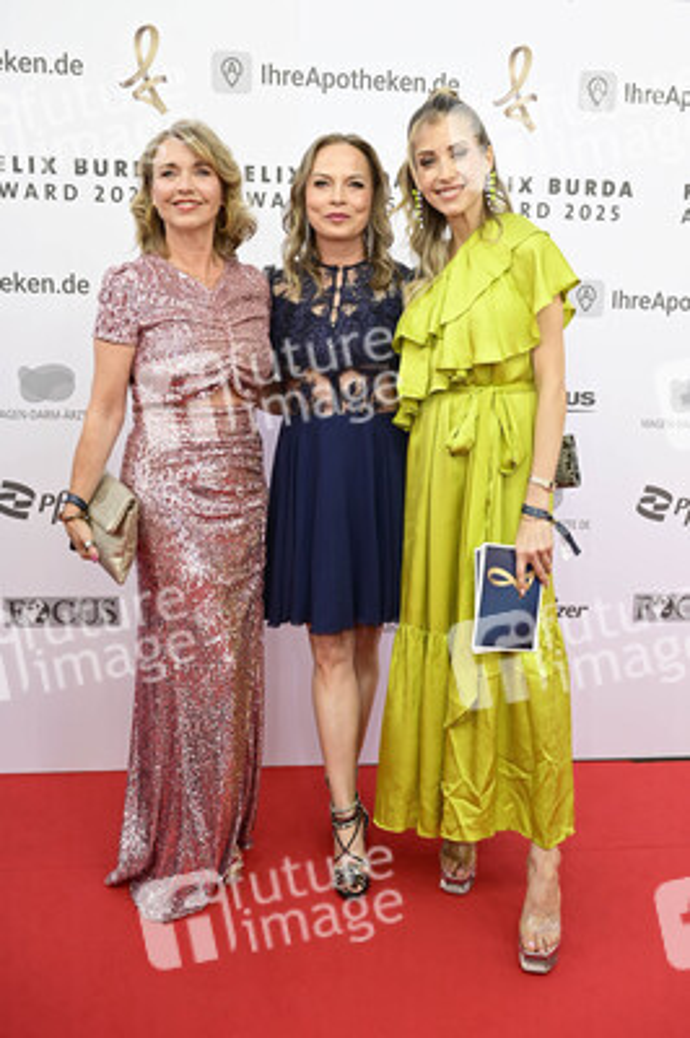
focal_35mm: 30
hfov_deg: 42.9
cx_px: 345
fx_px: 878
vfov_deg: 61.1
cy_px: 519
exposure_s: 1/200
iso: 250
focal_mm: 30.5
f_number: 6.3
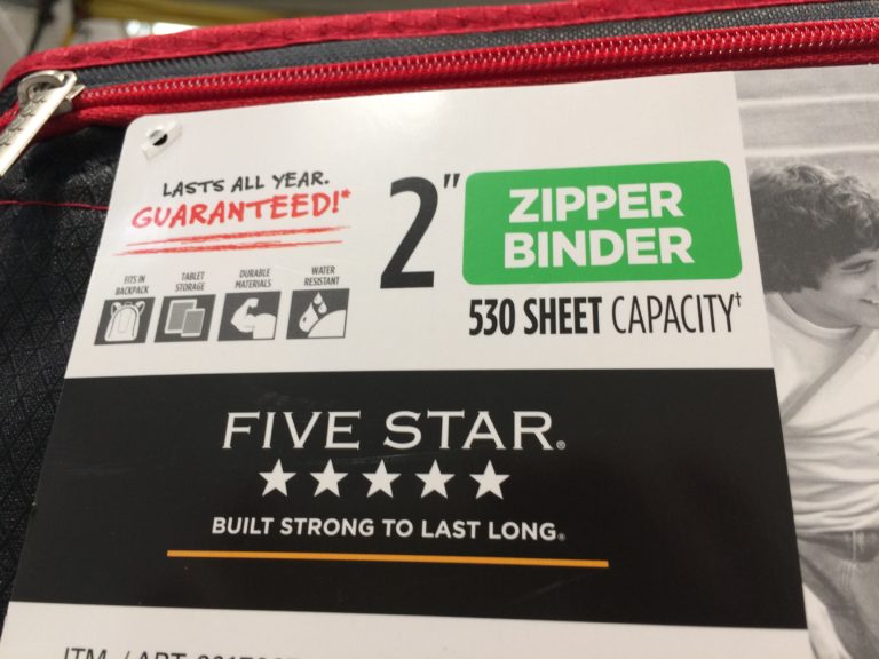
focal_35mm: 29
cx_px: 440
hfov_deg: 61.7
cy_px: 330
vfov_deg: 48.2
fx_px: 736
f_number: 2.2
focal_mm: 4.15
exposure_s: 1/30
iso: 64
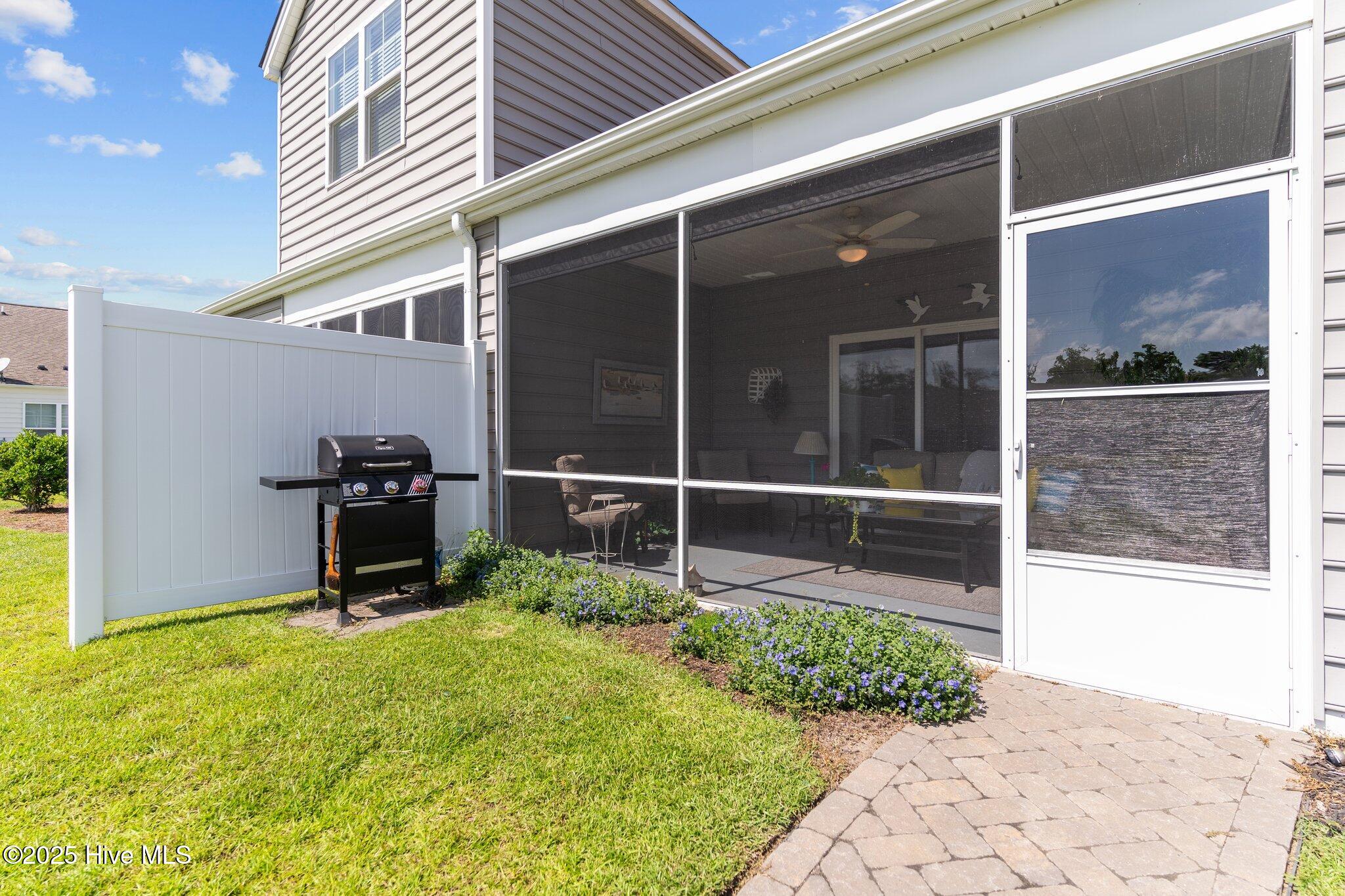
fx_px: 635
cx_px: 672
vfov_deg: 70.4
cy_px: 448
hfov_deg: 93.3
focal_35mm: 17
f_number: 3.5
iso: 125
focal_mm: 17
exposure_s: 1/1250
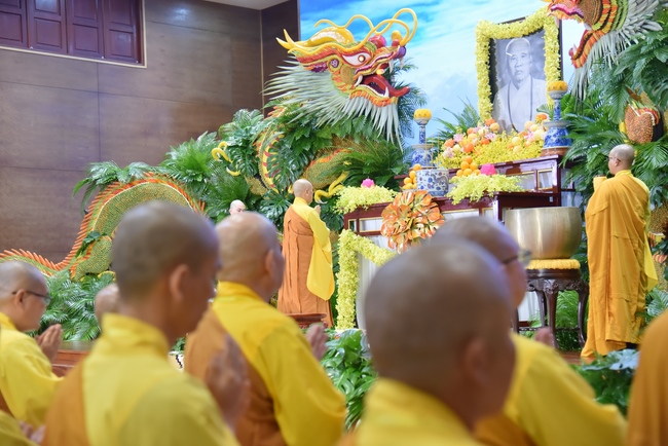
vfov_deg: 21.9
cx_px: 334
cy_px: 223
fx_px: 1151
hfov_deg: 32.4
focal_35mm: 62
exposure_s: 1/100
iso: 1600
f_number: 4
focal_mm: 62
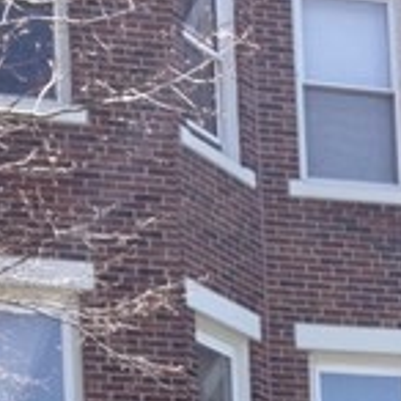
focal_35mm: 163
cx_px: 456
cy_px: 816
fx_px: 2136
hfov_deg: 10.6
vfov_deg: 9.9
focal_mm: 4.28
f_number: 2.4
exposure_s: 1/431
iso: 50
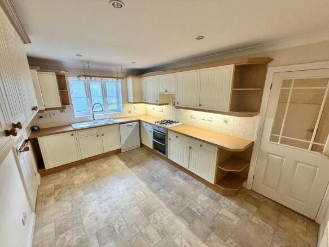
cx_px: 164
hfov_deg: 102.1
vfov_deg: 85.7
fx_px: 133
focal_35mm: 14
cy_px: 124
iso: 160
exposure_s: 1/50
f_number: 2.2
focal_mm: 2.22
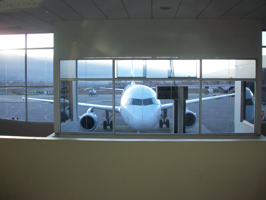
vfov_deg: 40.7
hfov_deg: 52.6
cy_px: 100
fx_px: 269
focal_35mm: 35
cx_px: 133
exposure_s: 1/30
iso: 157
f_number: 3.1
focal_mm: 6.3
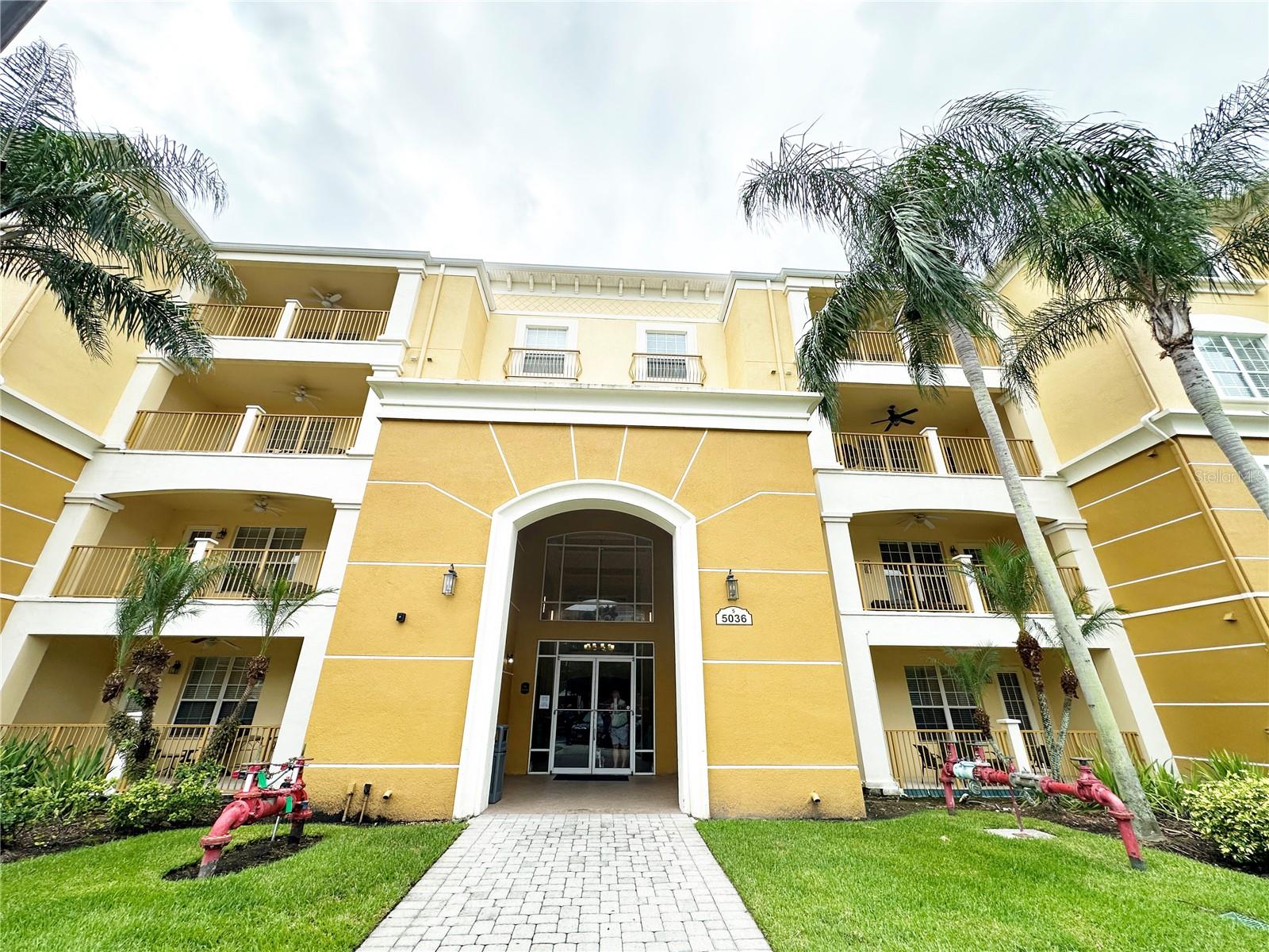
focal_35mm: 14
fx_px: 513
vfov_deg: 85.7
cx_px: 634
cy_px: 476
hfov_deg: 102.1
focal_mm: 2.22
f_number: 2.2
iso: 40
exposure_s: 1/932
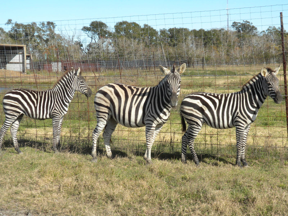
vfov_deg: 20.4
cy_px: 108
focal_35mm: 72
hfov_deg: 27.0
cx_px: 144
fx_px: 599
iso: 91
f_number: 5
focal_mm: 12.7
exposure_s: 1/476
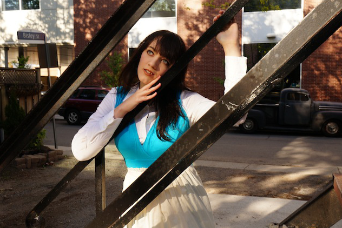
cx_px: 174
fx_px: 366
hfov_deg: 50.1
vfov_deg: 34.6
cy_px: 112
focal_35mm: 39
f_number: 7.1
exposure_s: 1/60
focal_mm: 25
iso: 100
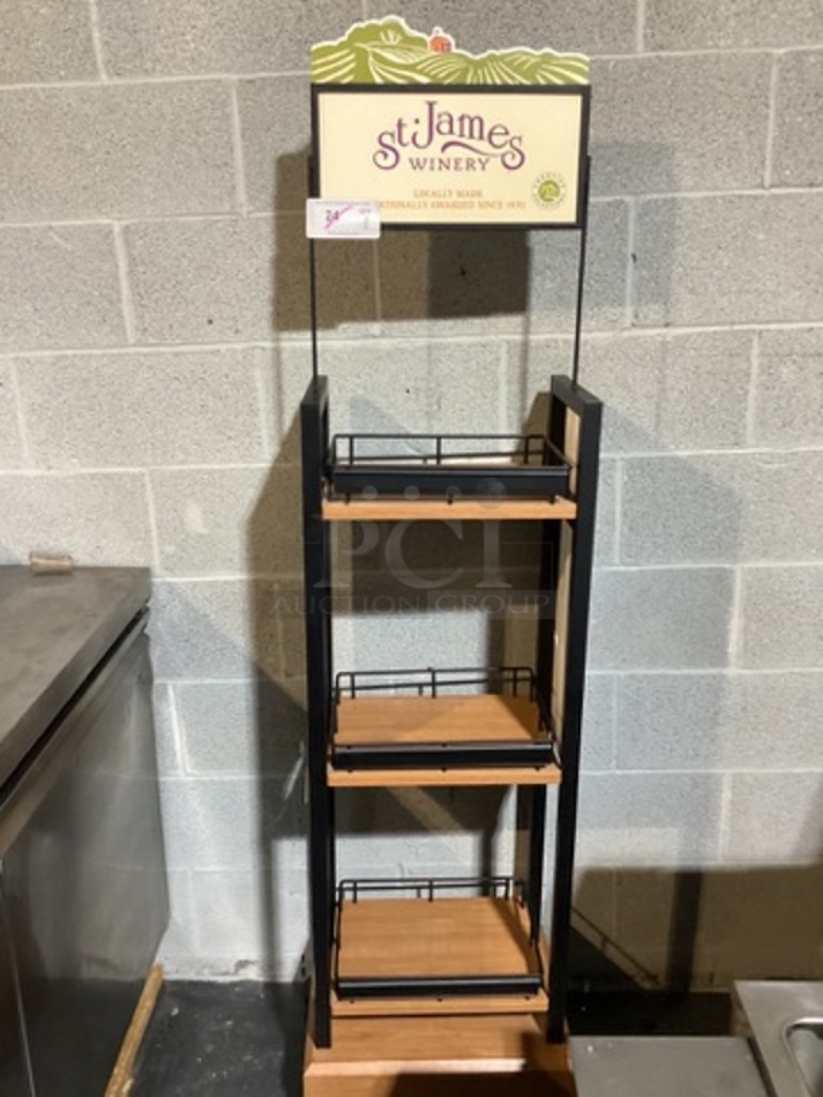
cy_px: 548
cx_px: 412
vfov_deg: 58.3
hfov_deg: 45.5
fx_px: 982
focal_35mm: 31
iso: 320
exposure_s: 1/30
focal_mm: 3.3
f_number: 2.4
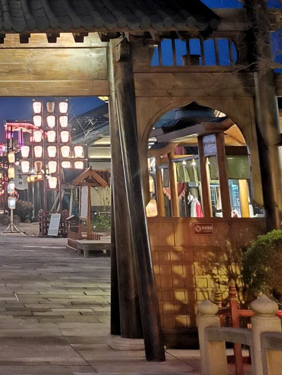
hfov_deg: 18.2
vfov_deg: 23.5
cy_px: -34
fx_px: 847
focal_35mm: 78
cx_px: -28
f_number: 1.8
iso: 640
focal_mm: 4.75
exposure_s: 6
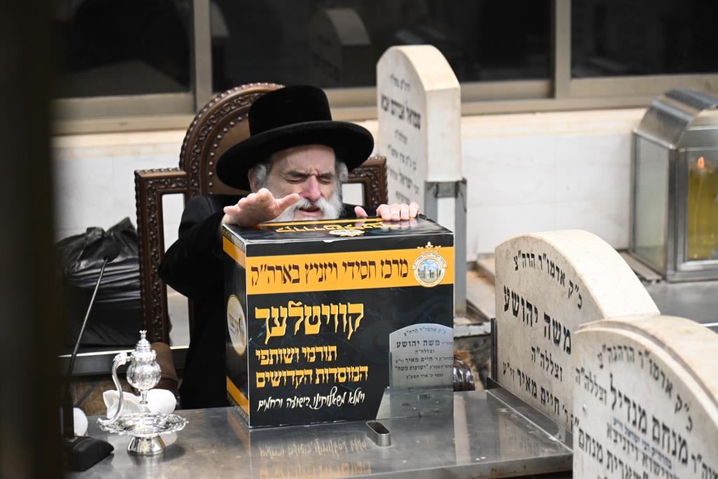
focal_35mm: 120
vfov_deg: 11.4
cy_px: 240
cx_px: 359
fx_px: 2394
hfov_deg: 17.1
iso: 1600
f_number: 4
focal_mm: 120
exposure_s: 1/125
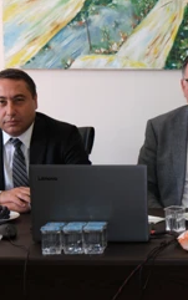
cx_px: 199
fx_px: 851
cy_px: 139
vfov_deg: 20.0
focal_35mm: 104
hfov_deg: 12.4
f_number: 2.8
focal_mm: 37.6
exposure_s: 1/60
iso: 320
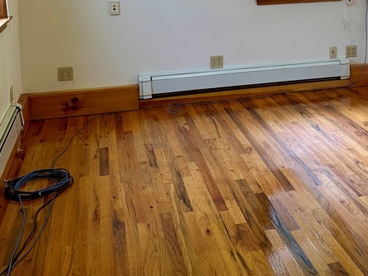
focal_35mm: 55
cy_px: -5
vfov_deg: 25.2
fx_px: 585
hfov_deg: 33.8
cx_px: 298
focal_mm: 6.86
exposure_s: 1/120
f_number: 1.78
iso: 80
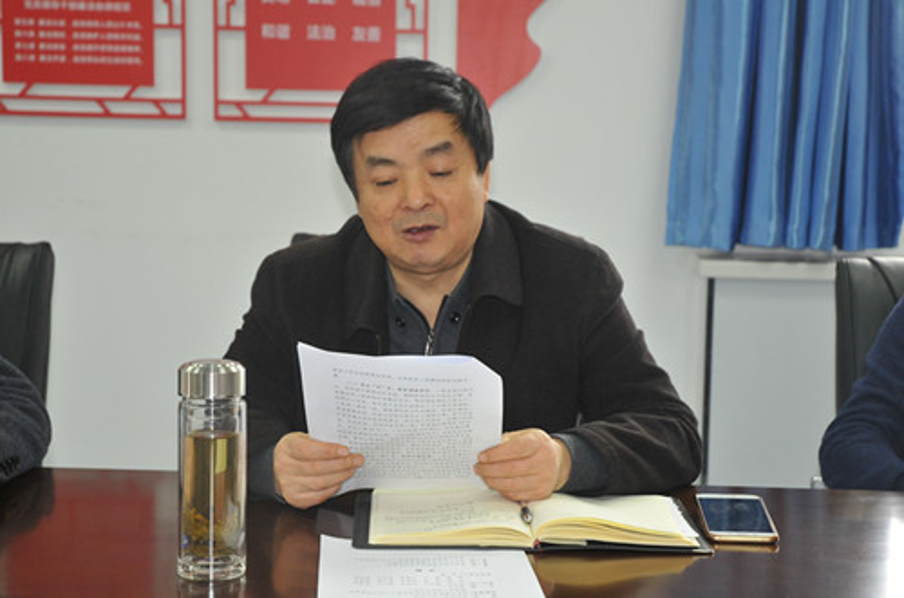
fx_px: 1879
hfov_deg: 27.0
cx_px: 452
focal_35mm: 75
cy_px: 299
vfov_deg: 18.1
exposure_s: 1/80
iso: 1000
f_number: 5
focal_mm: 50
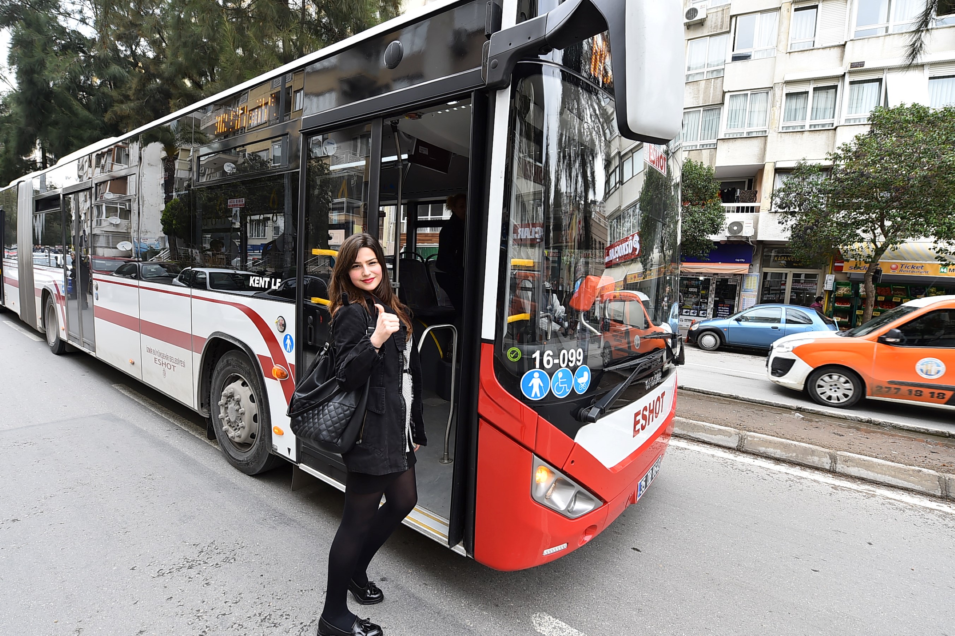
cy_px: 318
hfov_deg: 93.3
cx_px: 478
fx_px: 451
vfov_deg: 70.4
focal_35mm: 17
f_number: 5
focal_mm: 17
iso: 400
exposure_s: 1/320
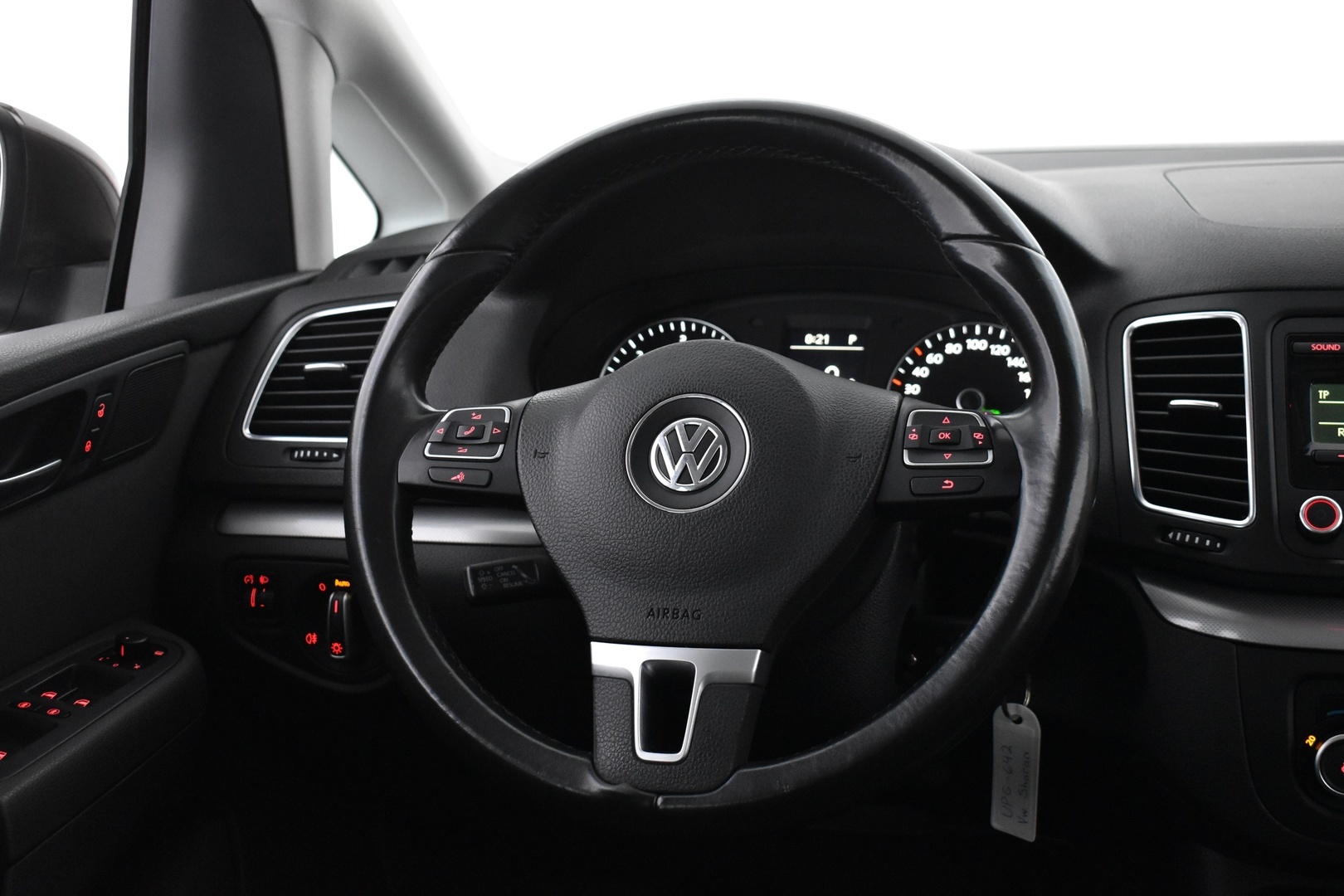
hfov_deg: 42.3
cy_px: 448
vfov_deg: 28.9
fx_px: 1736
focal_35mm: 46
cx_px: 672
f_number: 4.2
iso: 3200
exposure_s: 1/30
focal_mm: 31
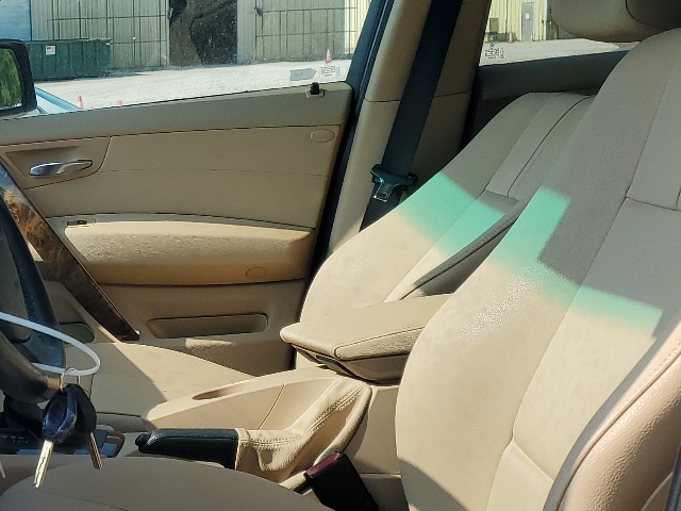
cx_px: 34
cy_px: 246
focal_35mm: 65
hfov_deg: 28.4
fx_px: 1279
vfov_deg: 22.6
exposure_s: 1/2500
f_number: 1.5
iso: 50
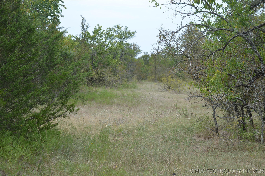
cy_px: 88
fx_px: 507
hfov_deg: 29.3
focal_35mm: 69
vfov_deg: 19.7
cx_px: 132
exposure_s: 1/160
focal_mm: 46
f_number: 6.3
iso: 100
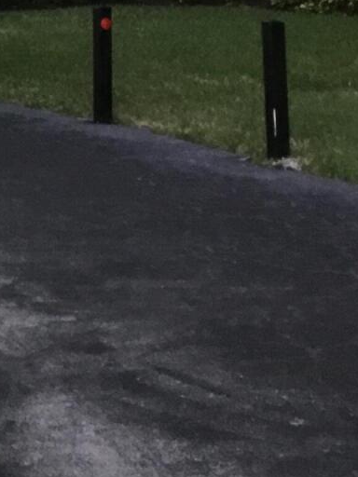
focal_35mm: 121
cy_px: -449
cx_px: -177
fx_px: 1669
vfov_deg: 14.0
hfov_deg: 11.7
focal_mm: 3.3
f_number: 2.4
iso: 40
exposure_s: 1/30
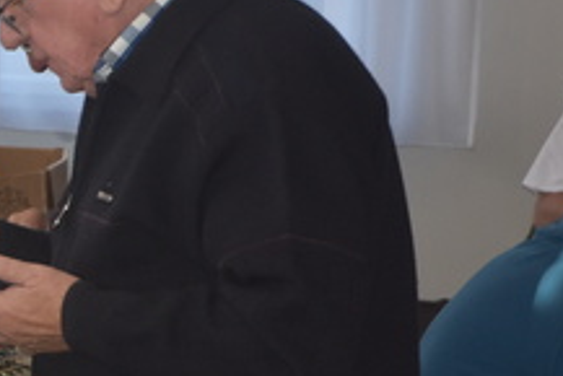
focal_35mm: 295
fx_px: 4616
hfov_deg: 6.8
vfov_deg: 4.7
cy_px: 128
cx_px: -536
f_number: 5
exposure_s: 1/160
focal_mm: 50
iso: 1000
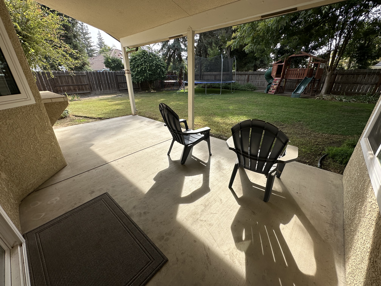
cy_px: 143
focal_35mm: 14
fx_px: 154
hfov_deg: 102.1
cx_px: 190
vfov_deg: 85.7
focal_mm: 2.22
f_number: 2.2
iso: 40
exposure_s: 1/720
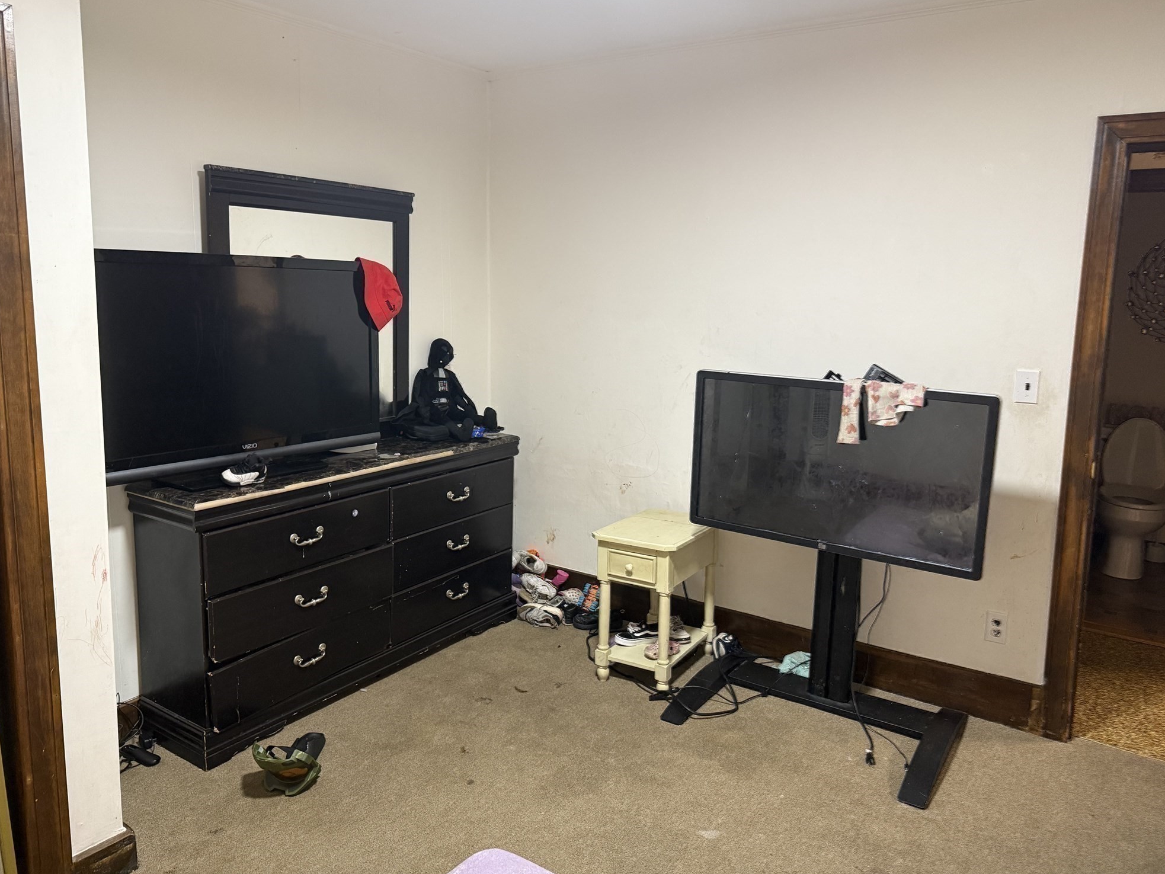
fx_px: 841
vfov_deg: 54.9
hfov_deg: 69.4
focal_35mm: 25
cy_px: 420
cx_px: 564
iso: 400
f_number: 1.78
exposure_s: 1/60
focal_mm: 6.76
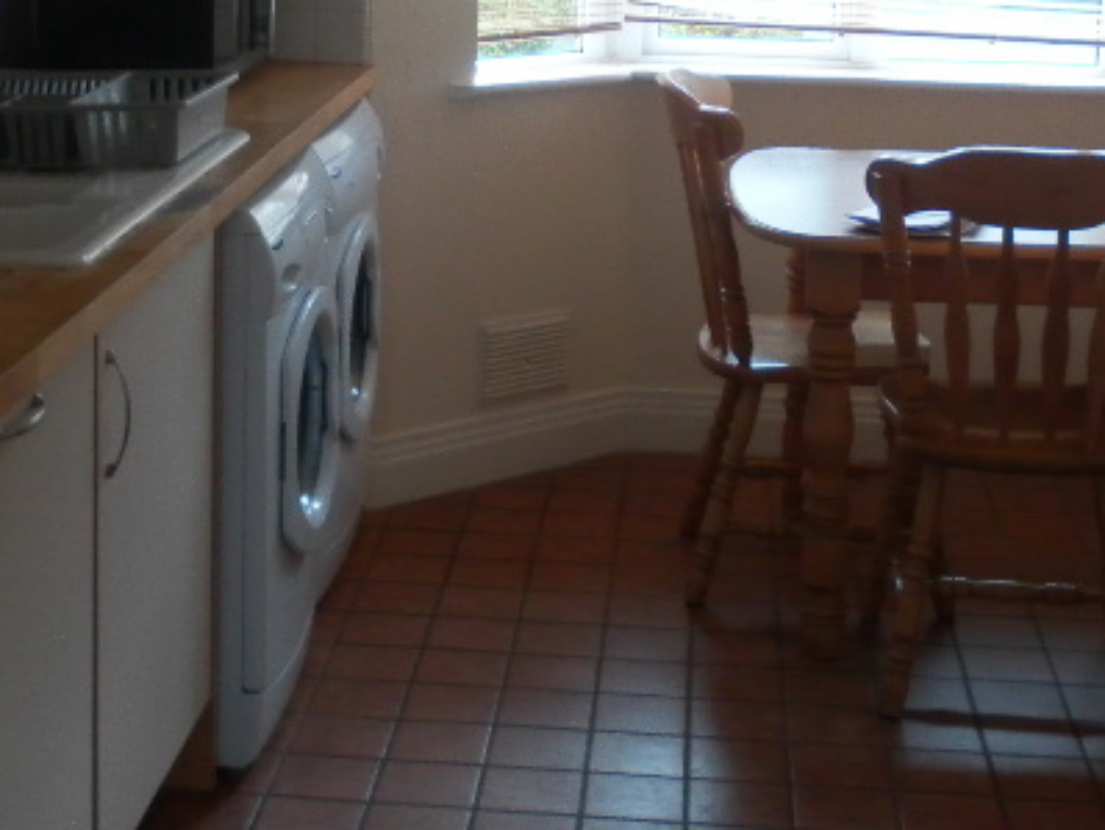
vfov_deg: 20.0
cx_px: 489
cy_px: 39
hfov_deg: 27.0
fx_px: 2300
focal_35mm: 72
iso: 125
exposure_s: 1/50
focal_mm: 4.9
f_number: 3.2
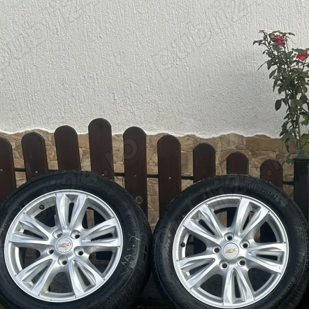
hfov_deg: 17.7
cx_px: 308
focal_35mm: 96
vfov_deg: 18.1
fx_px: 970
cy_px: 206
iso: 64
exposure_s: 1/2028
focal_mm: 6.86
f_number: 1.78
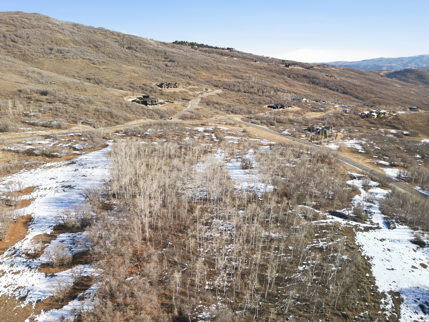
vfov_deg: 56.8
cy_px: 161
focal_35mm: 24
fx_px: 297
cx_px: 214
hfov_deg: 71.6
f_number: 1.7
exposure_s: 1/1000
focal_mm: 6.7
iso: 200
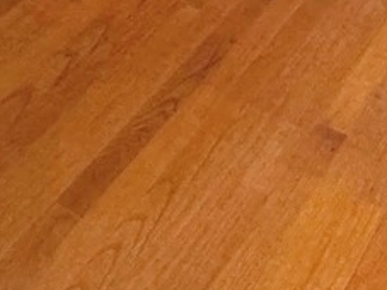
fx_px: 994
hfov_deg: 22.0
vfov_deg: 10.8
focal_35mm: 89
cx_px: 167
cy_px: -594
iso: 640
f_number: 2.2
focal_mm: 2.22
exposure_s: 1/60
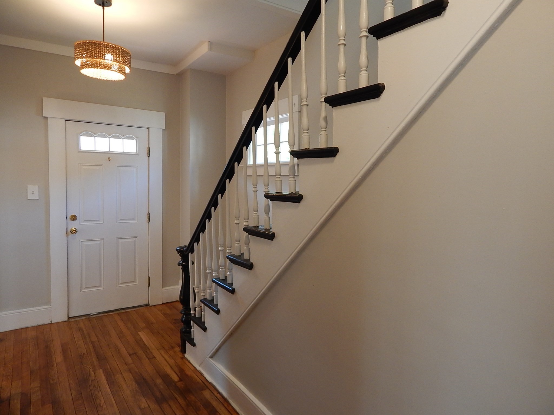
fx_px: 352
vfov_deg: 61.1
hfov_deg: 76.4
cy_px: 208
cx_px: 277
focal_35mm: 22
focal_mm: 4
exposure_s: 1/30
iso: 180
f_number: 3
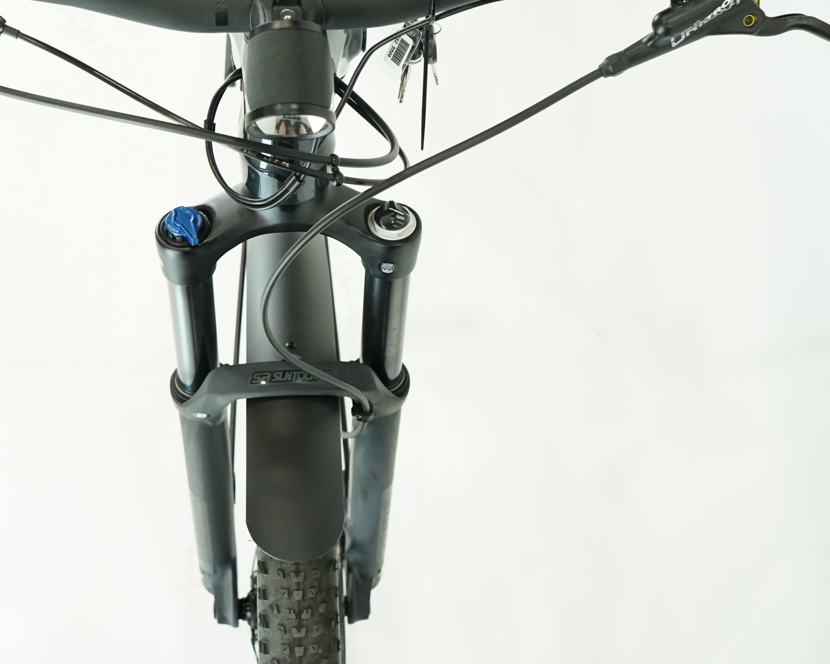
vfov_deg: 30.6
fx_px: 1204
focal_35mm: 49
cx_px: 285
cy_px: 222
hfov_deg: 37.7
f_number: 5.6
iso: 2500
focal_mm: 28
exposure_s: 1/200
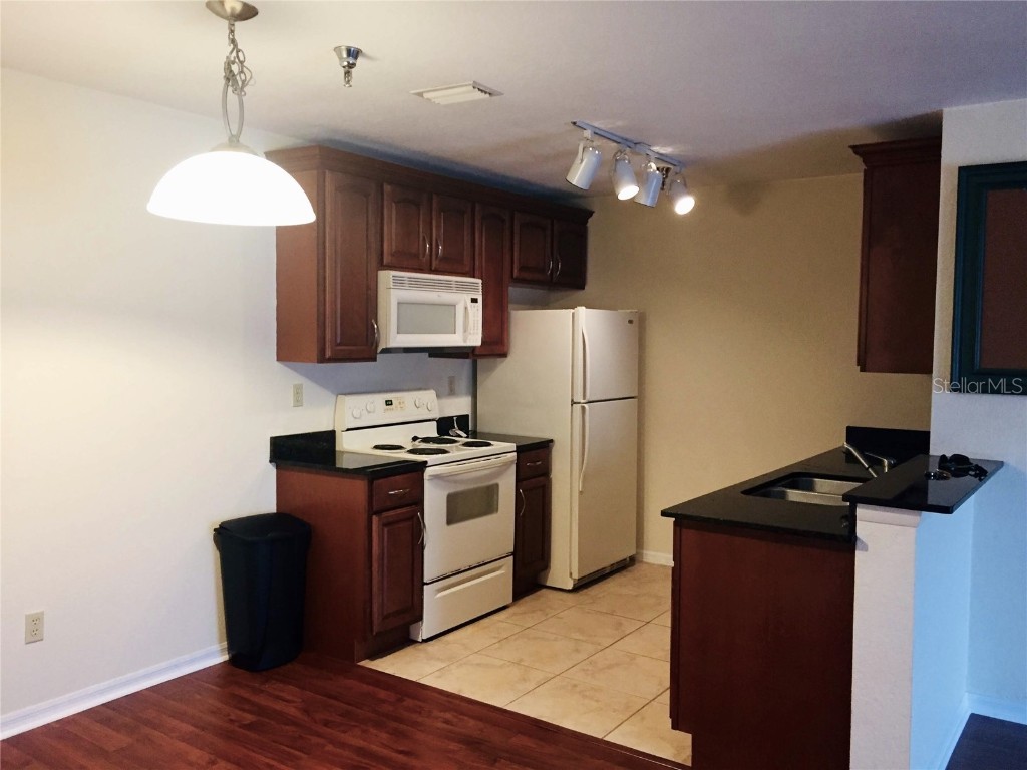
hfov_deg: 61.7
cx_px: 514
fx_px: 860
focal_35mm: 29
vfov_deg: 48.2
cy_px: 385
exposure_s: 1/30
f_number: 2.2
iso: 160
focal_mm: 4.15
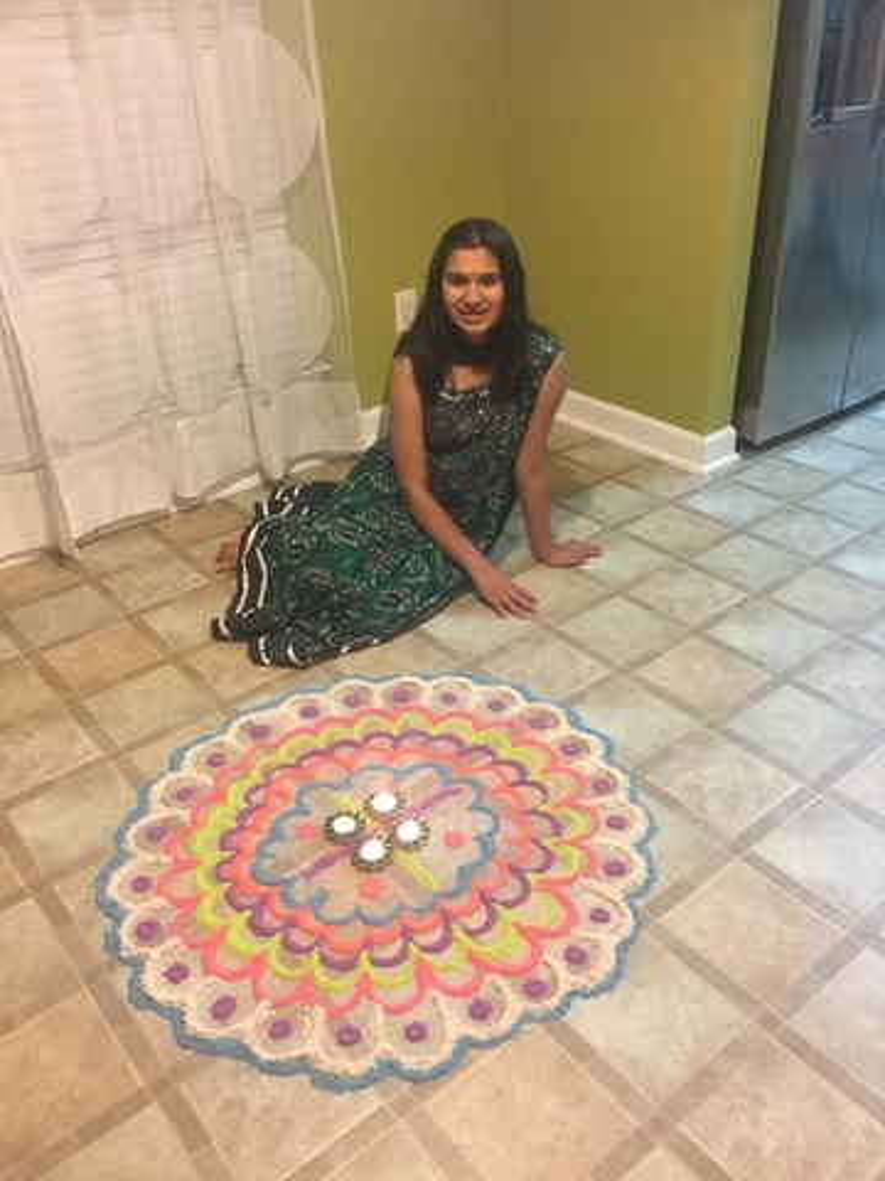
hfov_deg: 48.2
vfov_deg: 61.7
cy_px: 590
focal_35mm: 29
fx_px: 989
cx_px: 442
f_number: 2.2
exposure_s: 1/10
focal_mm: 4.15
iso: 100
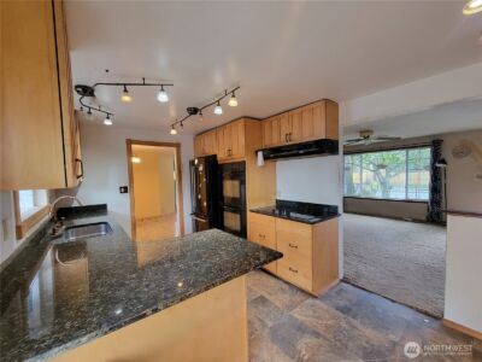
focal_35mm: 13
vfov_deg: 89.9
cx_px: 241
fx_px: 181
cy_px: 181
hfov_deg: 106.2
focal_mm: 2.2
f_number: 2.2
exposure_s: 1/60
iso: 320
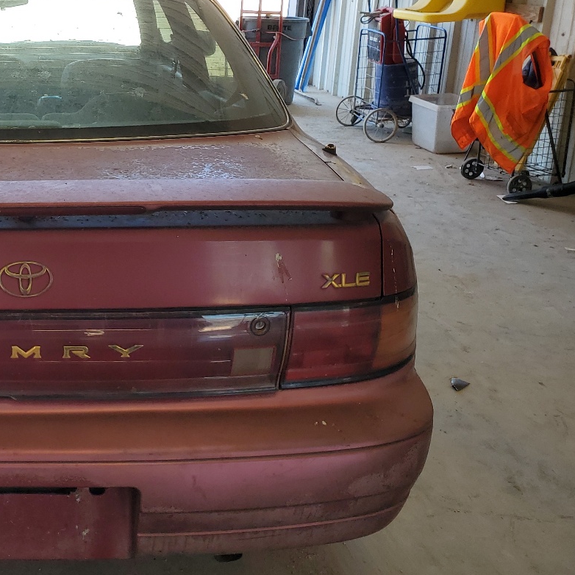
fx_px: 883
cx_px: 3
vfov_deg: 36.1
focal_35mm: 47
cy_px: 283
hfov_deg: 33.1
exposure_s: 1/286
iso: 50
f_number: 1.5
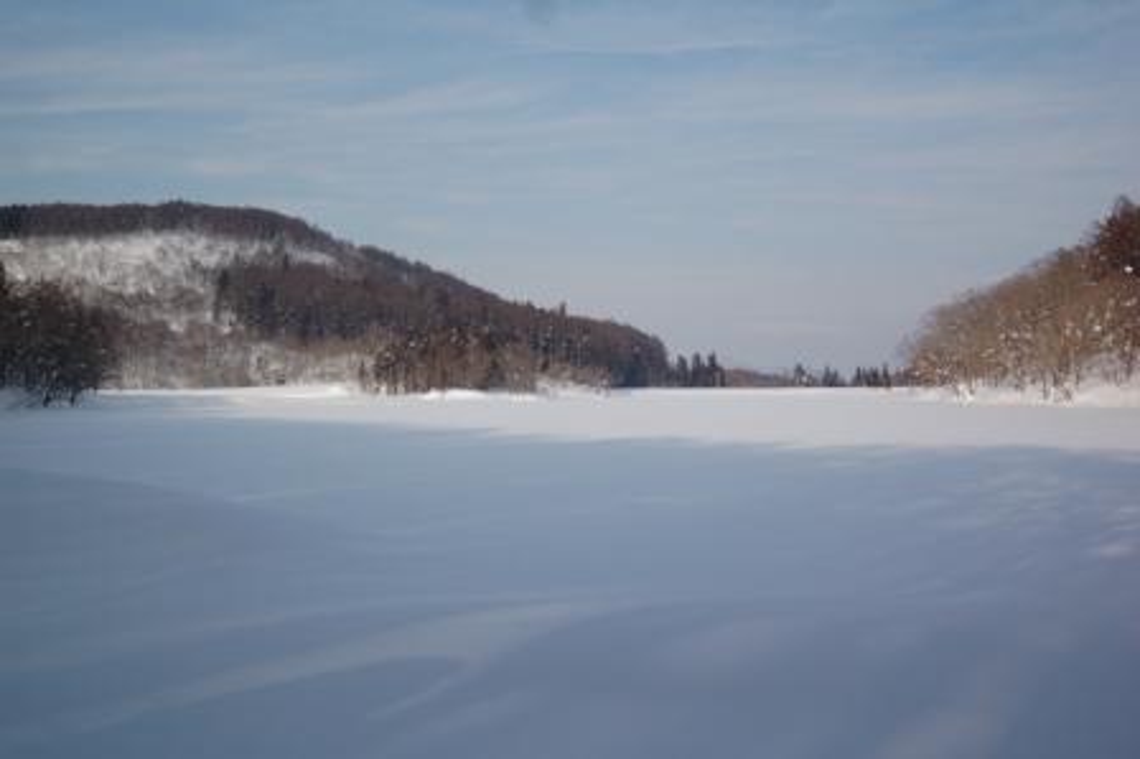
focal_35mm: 42
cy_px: 380
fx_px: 1329
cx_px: 570
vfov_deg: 31.8
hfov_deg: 46.4
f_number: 3.3
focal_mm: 28
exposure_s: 1/3200
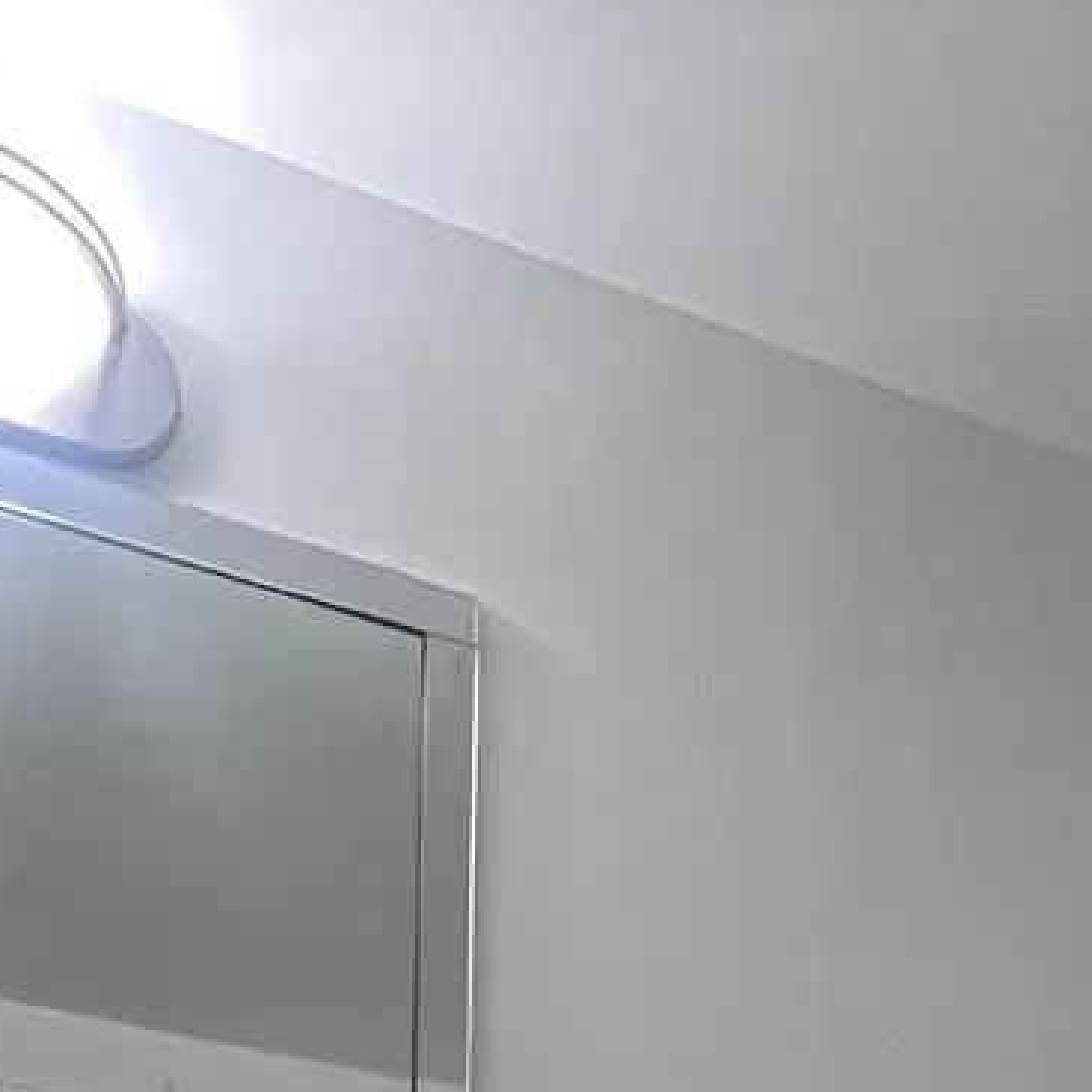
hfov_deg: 26.0
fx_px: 2284
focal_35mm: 64
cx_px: 976
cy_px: 1908
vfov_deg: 20.2
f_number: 1.8
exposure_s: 1/120
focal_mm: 1.57
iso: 250
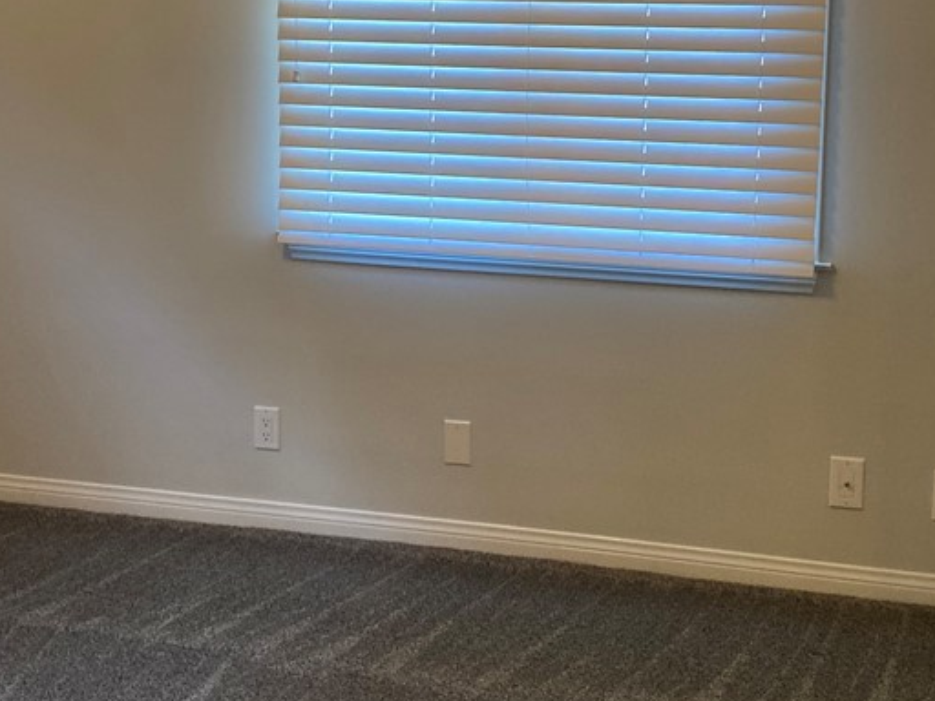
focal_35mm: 56
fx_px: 1513
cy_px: 172
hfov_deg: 34.3
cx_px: 506
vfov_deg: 25.8
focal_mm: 3.99
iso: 250
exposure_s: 1/60
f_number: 1.8
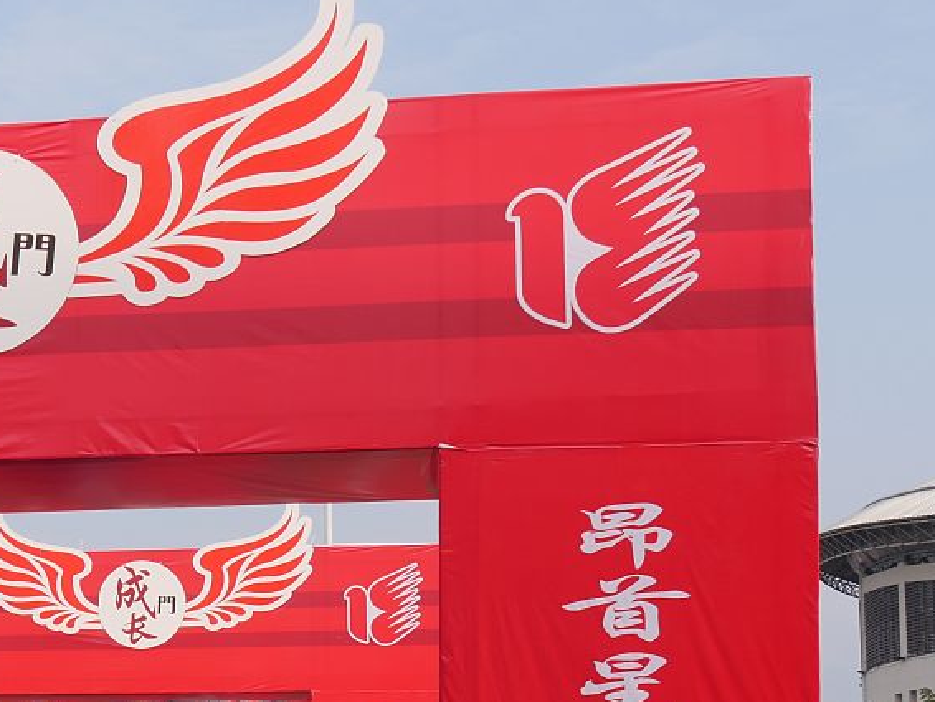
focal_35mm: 89
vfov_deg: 16.4
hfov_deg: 21.1
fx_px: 2405
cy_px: 598
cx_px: -36
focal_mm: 21
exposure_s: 1/250
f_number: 7.1
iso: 200
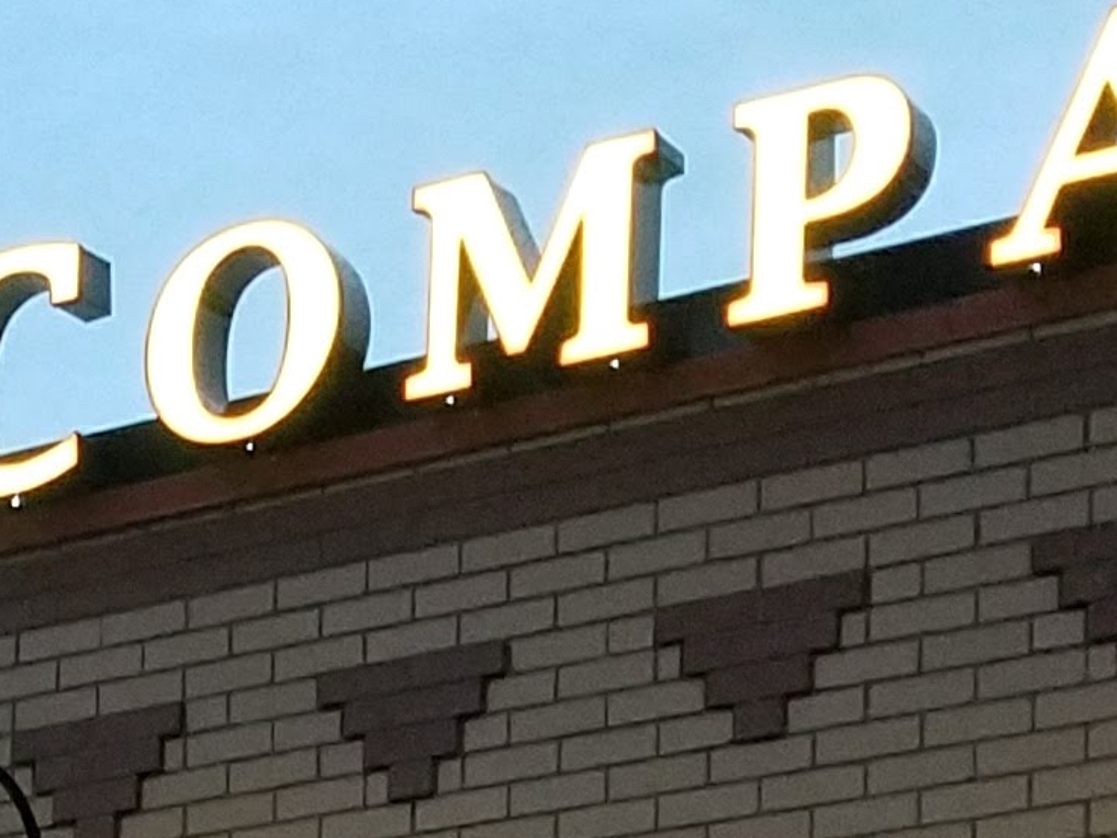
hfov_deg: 13.5
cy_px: 1720
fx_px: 4584
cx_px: -201
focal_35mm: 142
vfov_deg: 9.7
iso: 160
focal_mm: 4.2
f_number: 1.7
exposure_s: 1/40
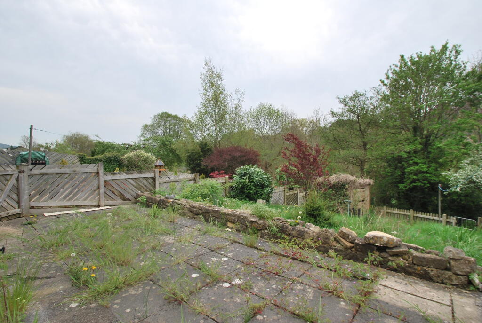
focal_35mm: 16
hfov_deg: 94.9
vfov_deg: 72.3
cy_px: 162
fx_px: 221
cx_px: 241
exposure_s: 1/200
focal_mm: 11
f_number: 7.1
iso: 100
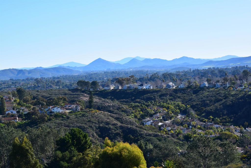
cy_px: 84
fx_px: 575
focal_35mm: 82
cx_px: 126
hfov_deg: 24.6
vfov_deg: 16.6
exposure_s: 1/400
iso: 400
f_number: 11
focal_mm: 55
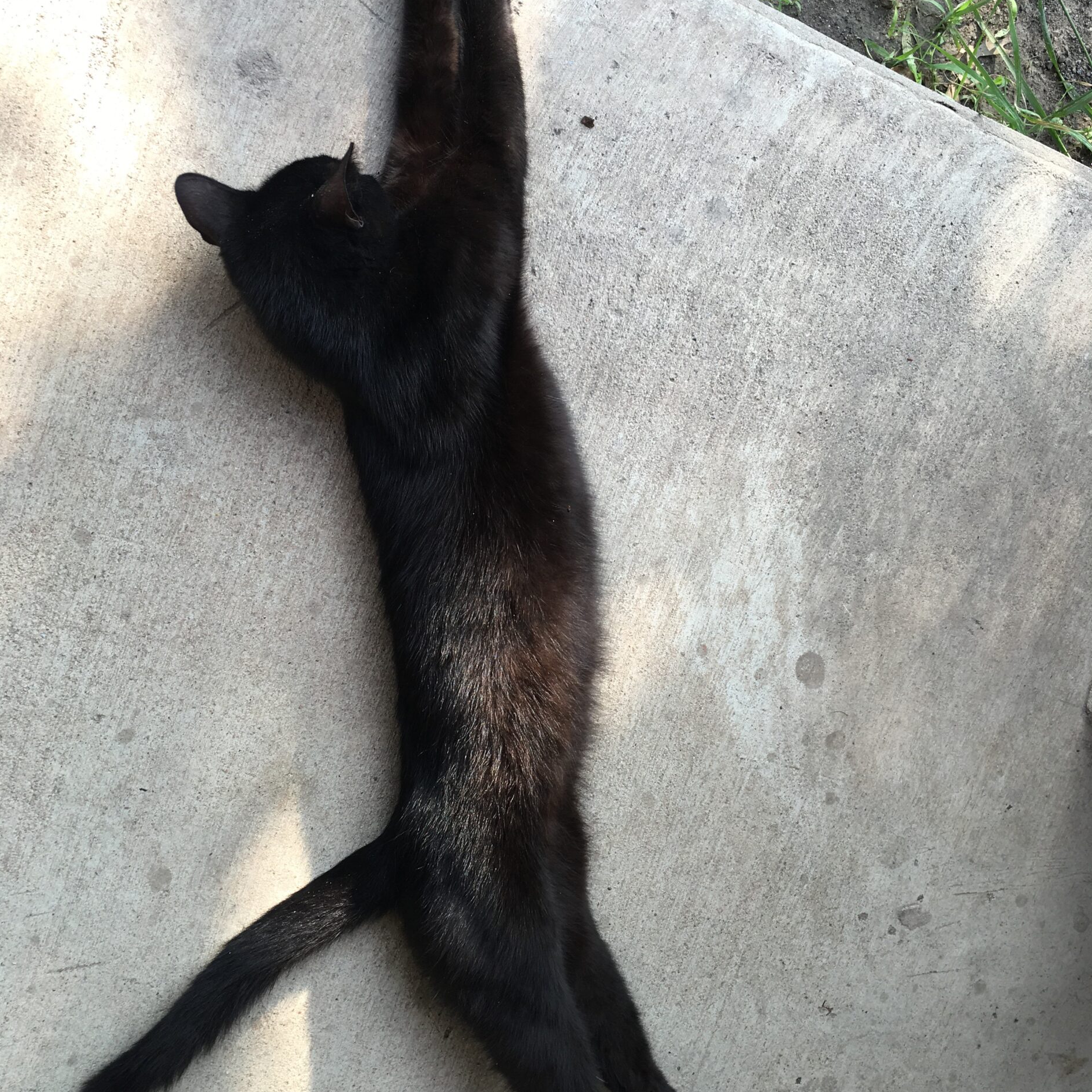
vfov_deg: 47.2
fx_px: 1249
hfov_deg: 47.2
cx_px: 548
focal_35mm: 35
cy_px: 527
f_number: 2.2
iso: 25
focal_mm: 4.15
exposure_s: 1/121
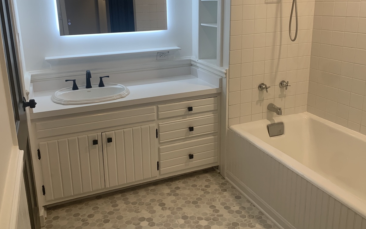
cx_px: 178
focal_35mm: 33
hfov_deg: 58.1
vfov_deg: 38.0
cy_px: 83
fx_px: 329
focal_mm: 4.25
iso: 64
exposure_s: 1/120
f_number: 1.8
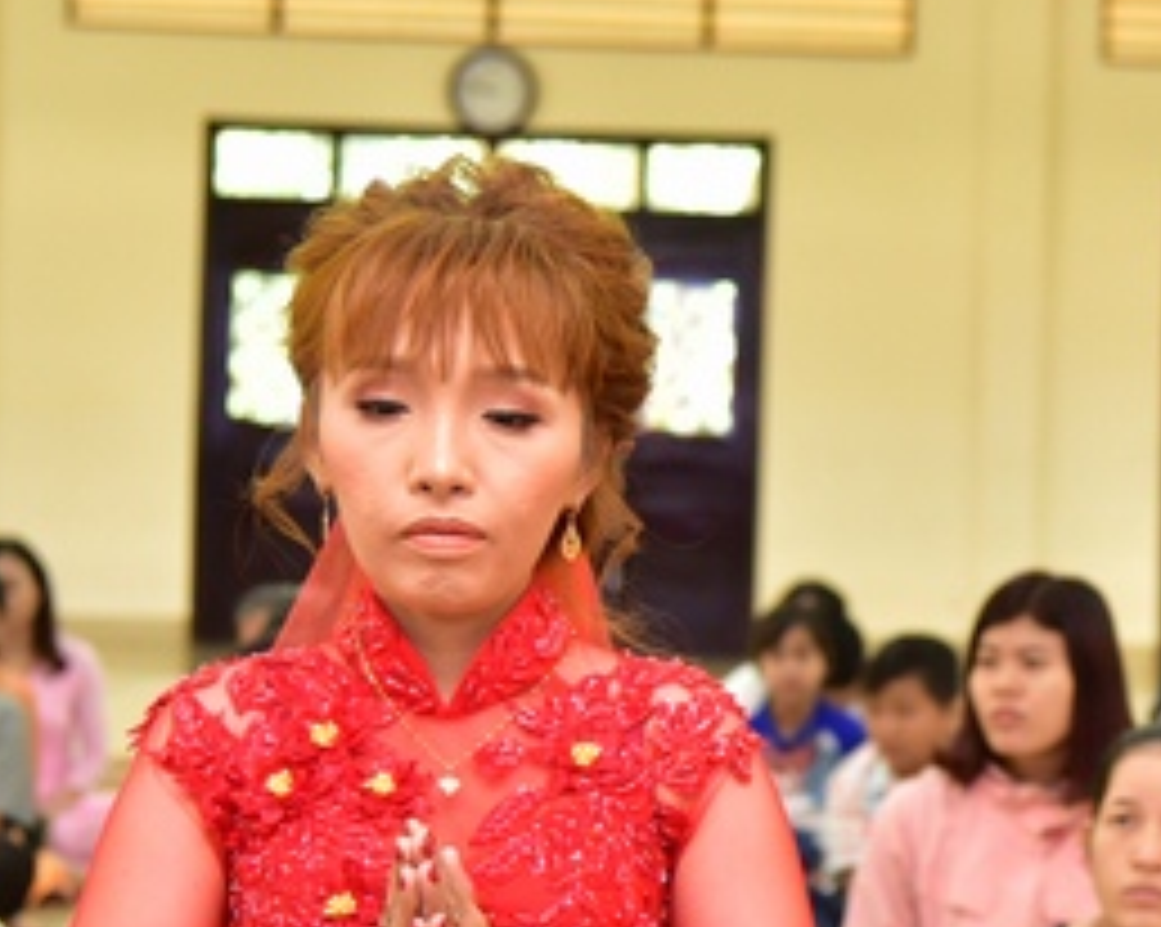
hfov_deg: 15.5
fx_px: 4223
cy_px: 542
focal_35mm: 123
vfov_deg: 12.5
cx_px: 1008
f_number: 4
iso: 800
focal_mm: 52
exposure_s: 1/40
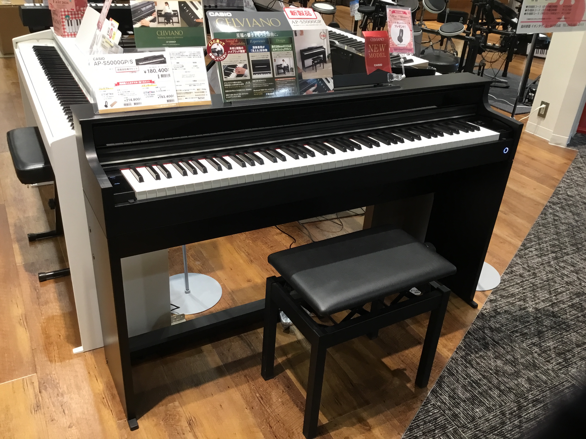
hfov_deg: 58.4
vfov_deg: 45.4
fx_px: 525
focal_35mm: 31
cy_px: 220
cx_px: 293
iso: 64
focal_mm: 3.3
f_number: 2.4
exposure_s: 1/30
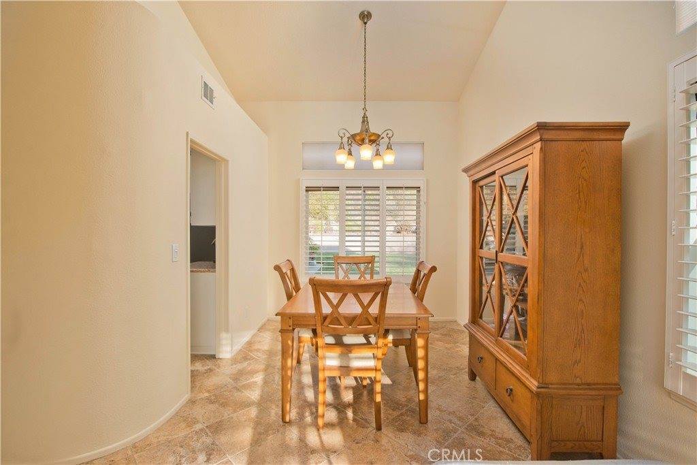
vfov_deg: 73.8
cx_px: 348
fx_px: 310
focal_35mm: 16
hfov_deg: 96.7
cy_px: 232
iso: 400
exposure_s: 1/200
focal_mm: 16
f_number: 7.1
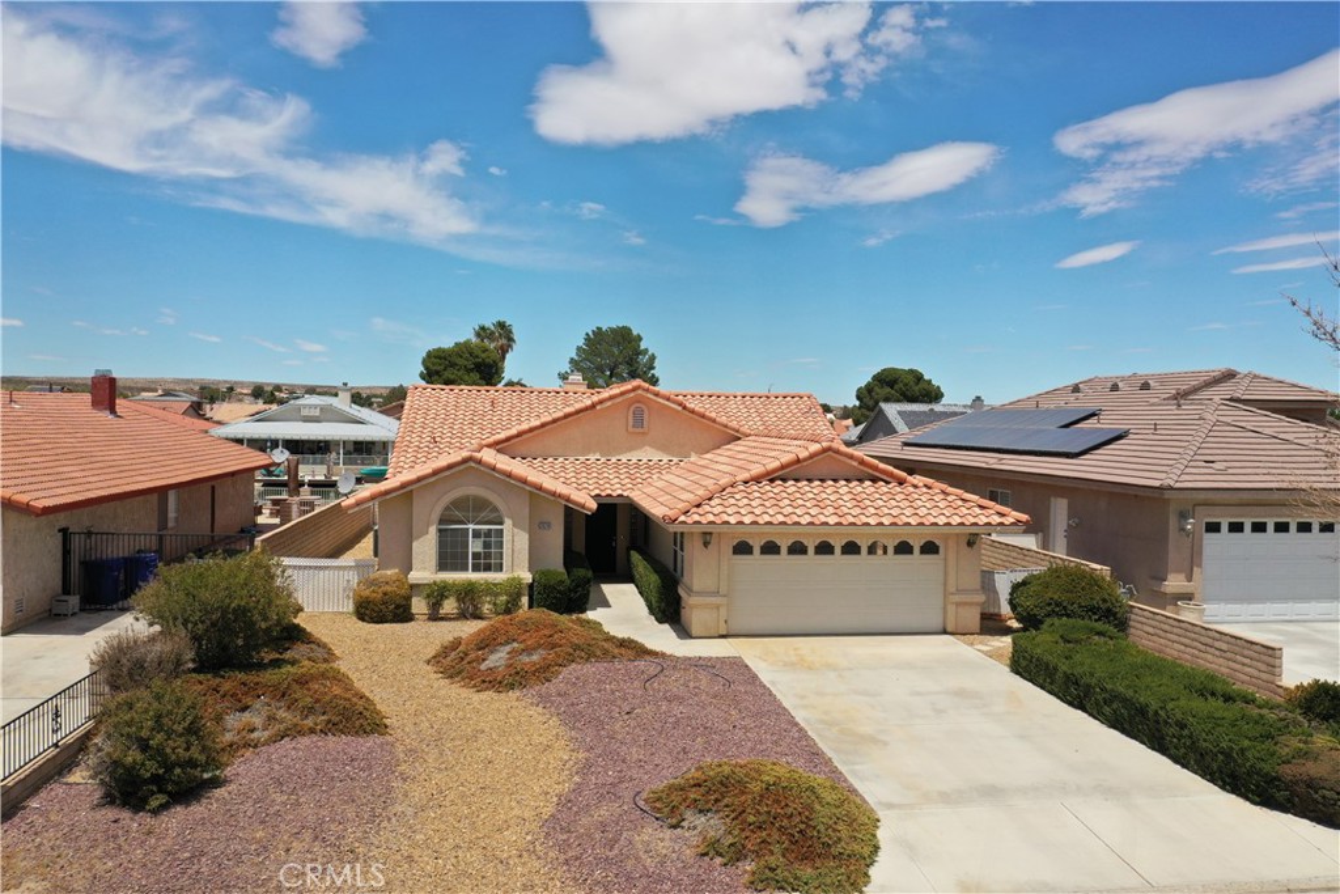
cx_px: 670
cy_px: 447
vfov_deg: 46.4
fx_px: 1042
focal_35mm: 28
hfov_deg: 65.5
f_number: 5.6
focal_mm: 10.26
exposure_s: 1/400
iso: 100
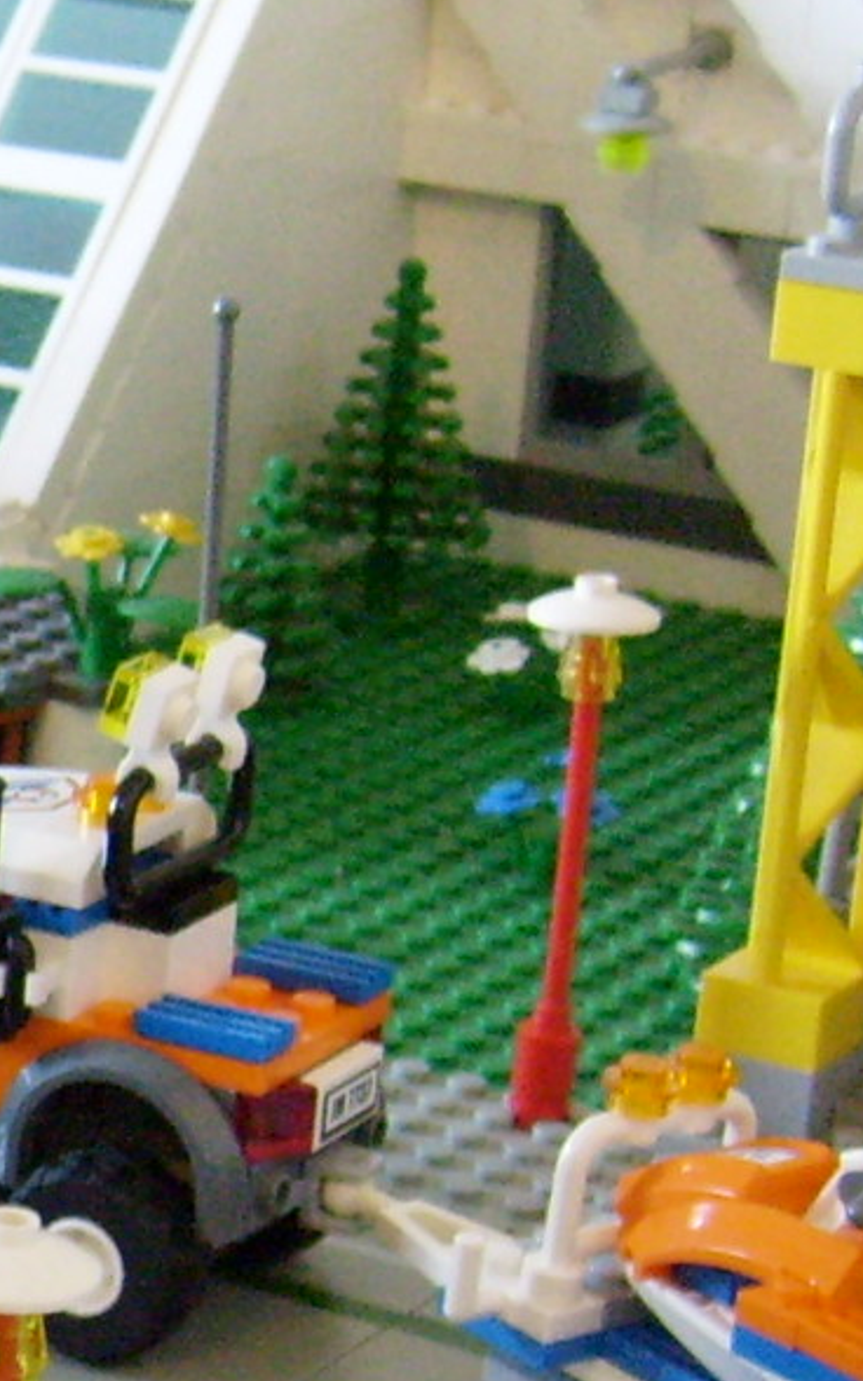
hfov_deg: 9.5
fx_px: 4856
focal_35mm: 129
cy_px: 1069
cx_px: -851
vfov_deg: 16.1
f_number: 2.8
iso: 200
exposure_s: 1/15
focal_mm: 5.8
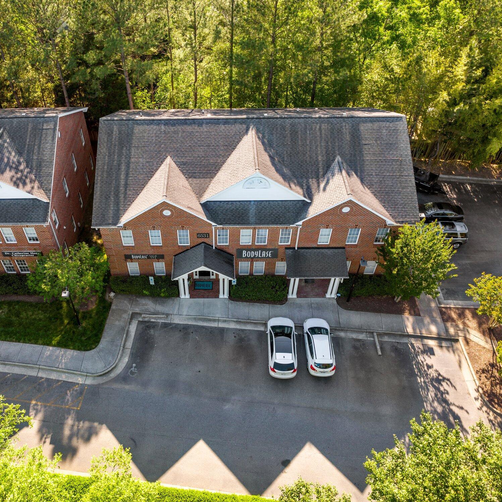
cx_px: 209
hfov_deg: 55.3
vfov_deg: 55.6
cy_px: 255
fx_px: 476
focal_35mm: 29
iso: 100
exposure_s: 1/40
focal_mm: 12.29
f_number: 2.8
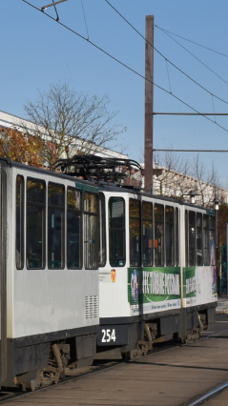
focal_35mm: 192
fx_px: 2068
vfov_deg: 11.2
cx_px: -178
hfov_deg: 6.2
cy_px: 176
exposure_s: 1/1000
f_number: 8
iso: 160
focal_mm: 40
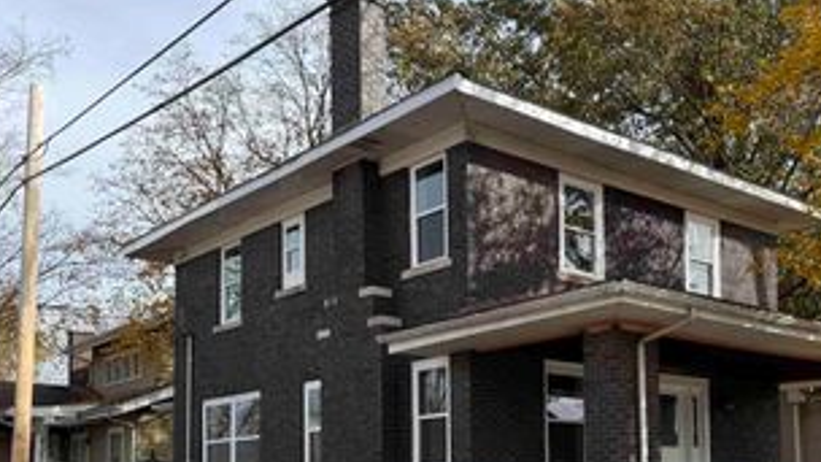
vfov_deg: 26.6
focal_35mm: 43
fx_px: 936
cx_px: 546
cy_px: 436
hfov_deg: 46.6
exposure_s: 1/2703
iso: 80
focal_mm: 6.76
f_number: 1.78
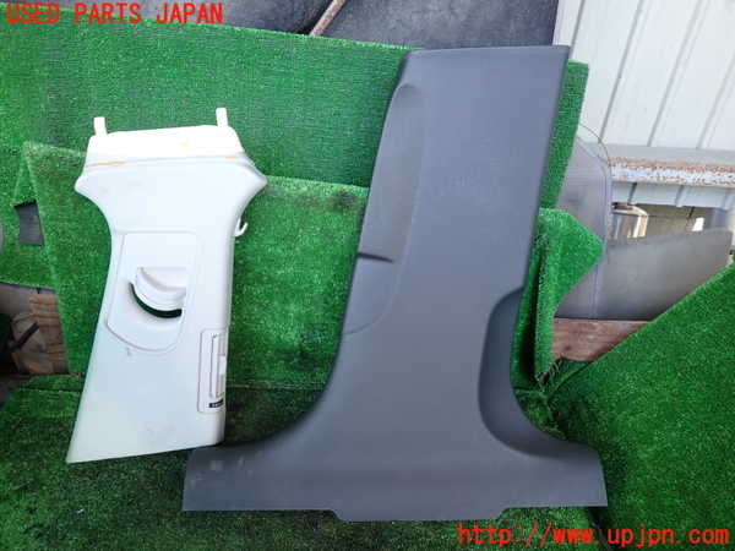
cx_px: 368
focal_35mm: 25
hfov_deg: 69.4
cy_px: 276
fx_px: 531
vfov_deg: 54.9
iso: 100
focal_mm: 4.5
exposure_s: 1/60
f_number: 2
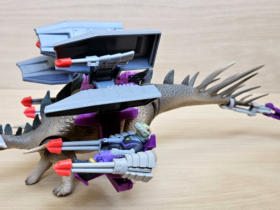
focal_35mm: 29
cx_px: 136
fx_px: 235
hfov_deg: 61.6
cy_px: 113
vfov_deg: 48.2
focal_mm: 5.4
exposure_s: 1/100
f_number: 1.8
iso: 200
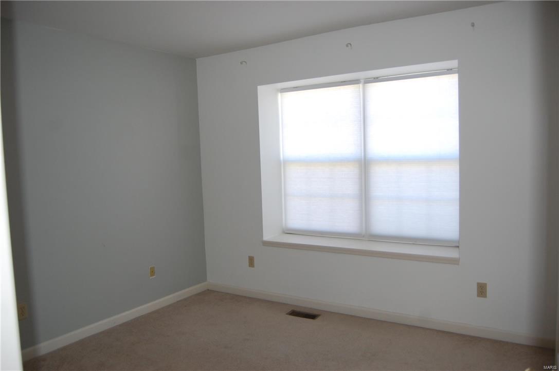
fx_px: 419
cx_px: 280
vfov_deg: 47.8
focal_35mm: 27
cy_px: 186
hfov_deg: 67.4
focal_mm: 18
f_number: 3.5
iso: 400
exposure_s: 1/125
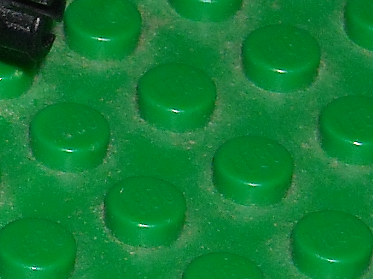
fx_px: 5623
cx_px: -413
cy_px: -72
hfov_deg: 3.8
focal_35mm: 522
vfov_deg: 2.8
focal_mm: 17.1
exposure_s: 1/125
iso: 200
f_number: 4.7
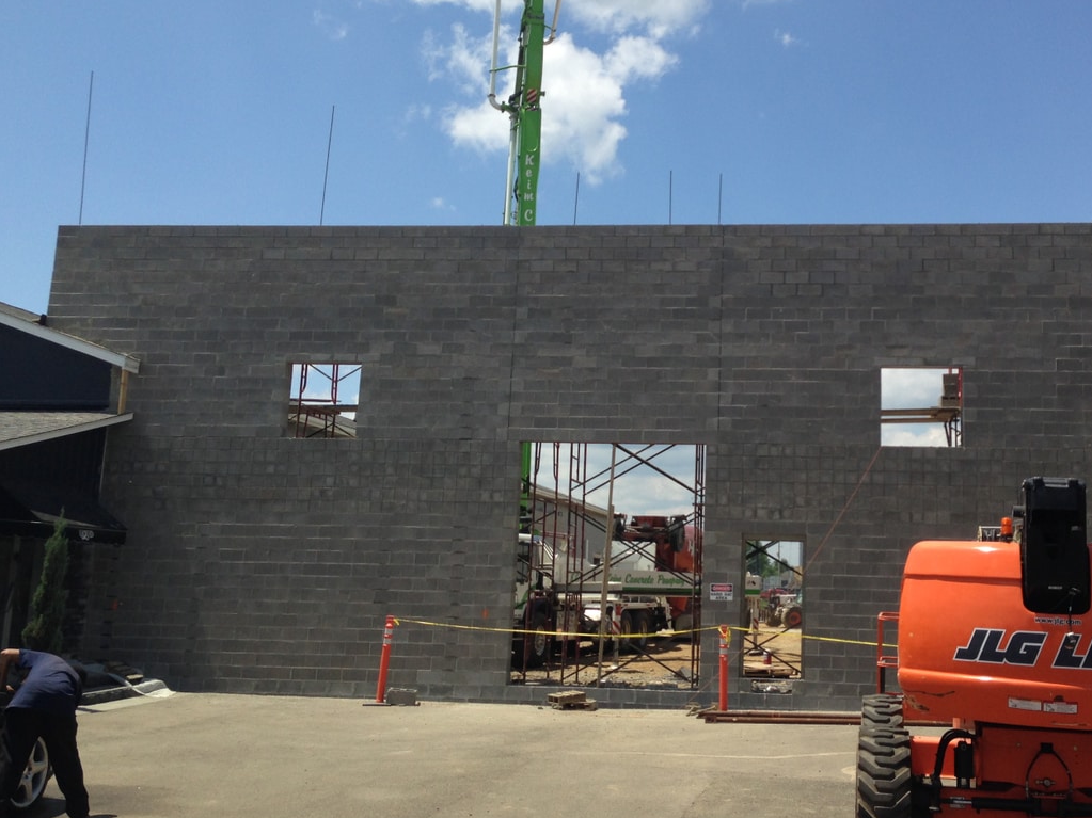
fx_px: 1356
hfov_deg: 43.5
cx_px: 692
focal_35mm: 43
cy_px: 337
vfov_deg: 33.5
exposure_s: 1/1748
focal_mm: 4.12
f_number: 2.4
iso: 50
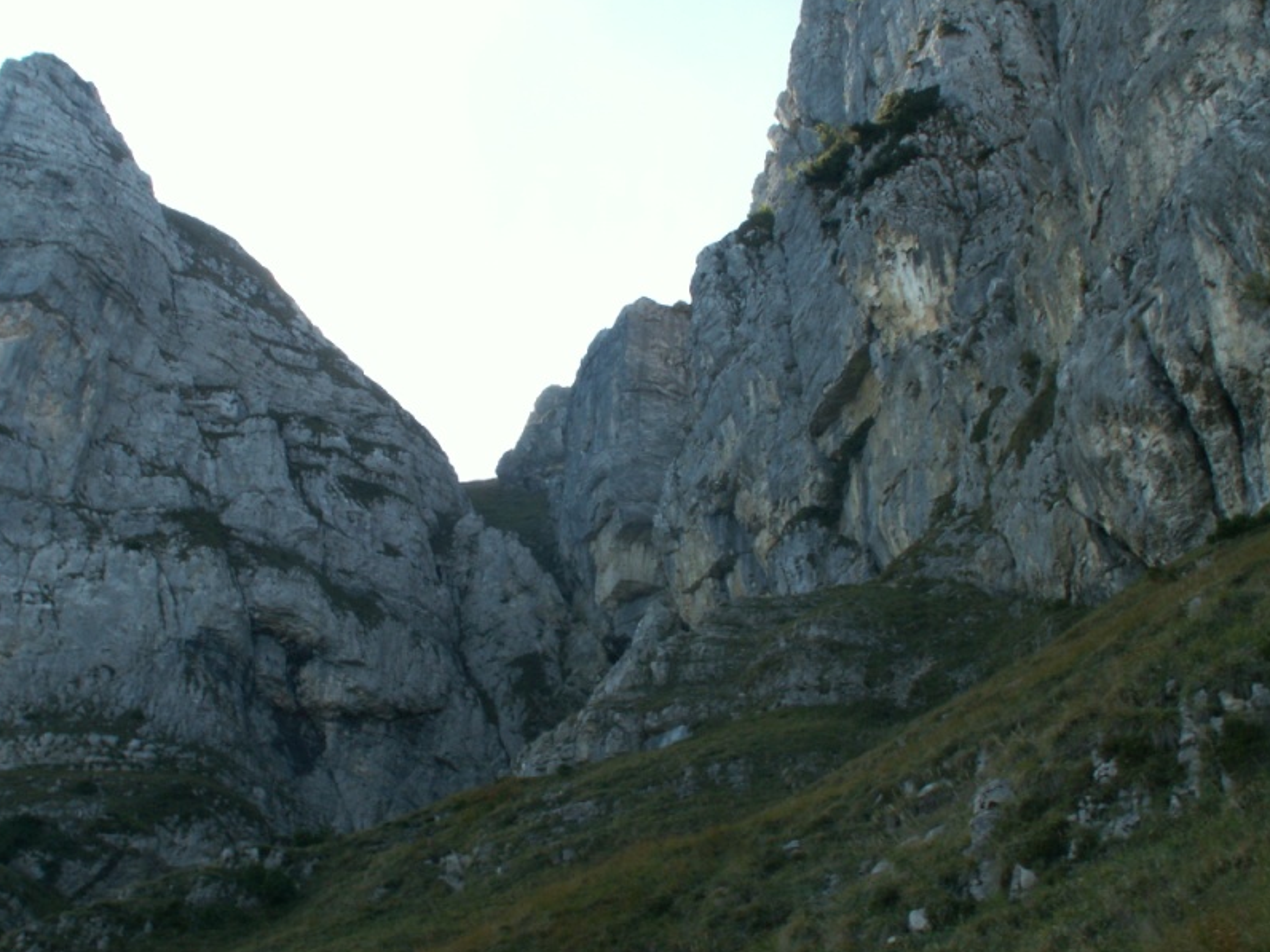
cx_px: 587
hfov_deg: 42.0
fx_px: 1651
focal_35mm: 45
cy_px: 477
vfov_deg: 32.2
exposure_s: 1/50
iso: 50
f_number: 8
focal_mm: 5.86
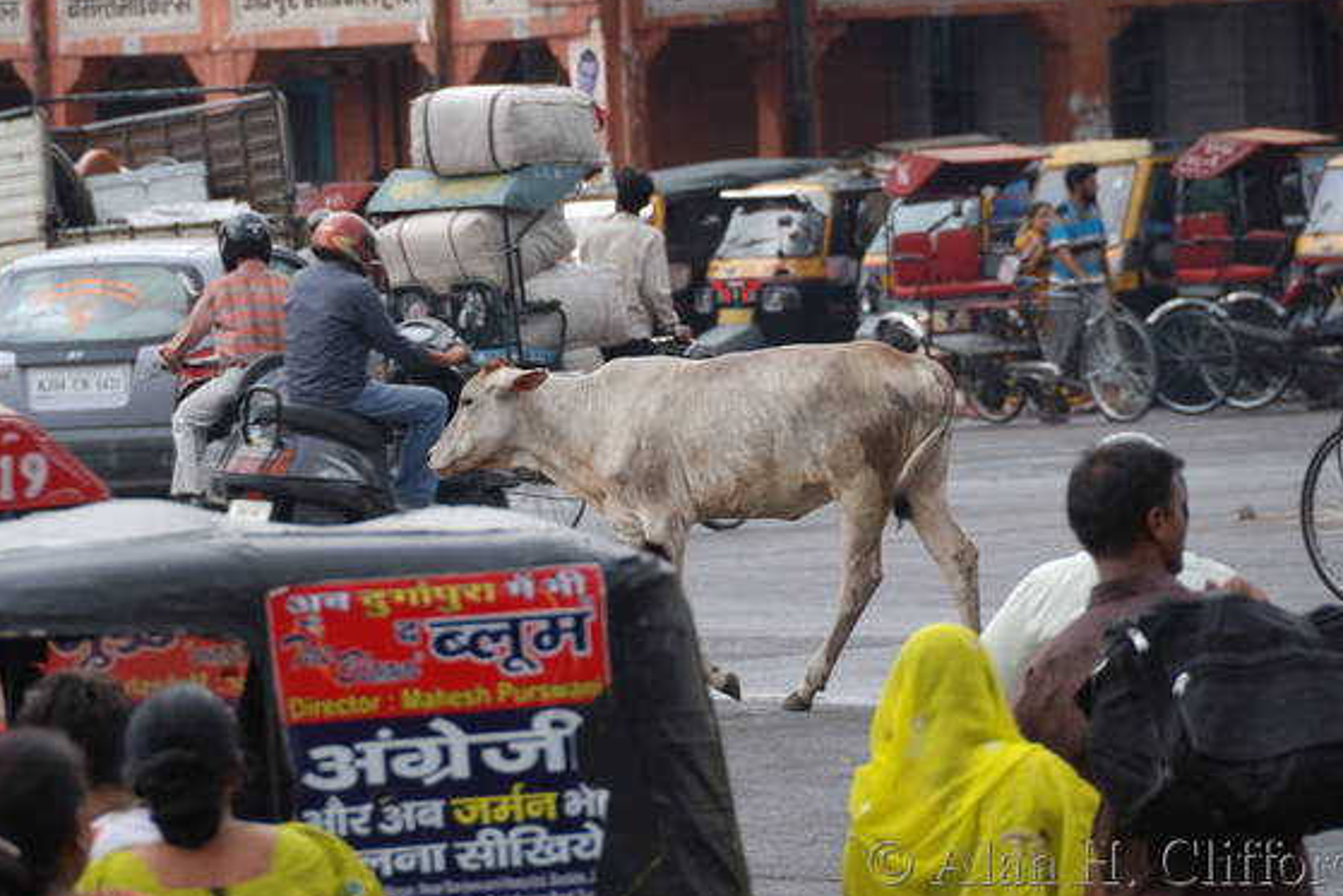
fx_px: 14030
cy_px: 358
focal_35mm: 376
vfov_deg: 3.7
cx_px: 589
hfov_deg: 5.5
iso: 220
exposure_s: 1/160
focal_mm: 200
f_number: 5.6
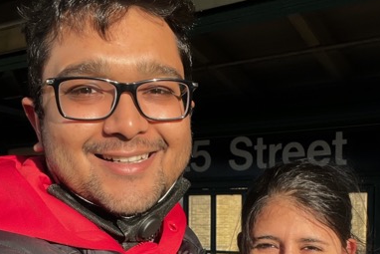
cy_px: 235
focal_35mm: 49
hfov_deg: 40.2
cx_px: 218
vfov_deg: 26.5
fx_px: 517
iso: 32
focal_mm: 2.71
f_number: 2.2
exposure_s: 1/720
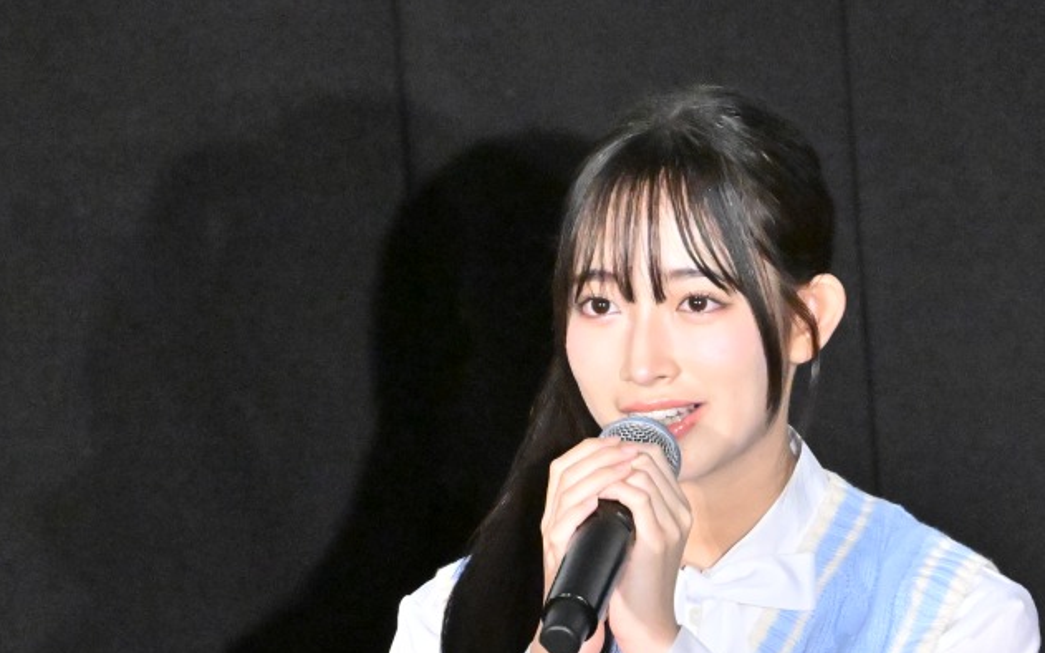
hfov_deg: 1.7
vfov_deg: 1.1
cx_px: 595
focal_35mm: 1240
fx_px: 35305
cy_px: 611
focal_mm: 400
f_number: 6.3
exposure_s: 1/320
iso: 10000
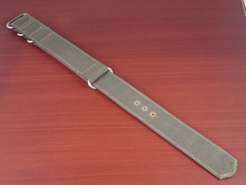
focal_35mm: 61
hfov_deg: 31.7
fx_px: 433
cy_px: 92
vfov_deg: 24.0
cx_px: 123
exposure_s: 1/60
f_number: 5
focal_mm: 11.01
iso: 1000
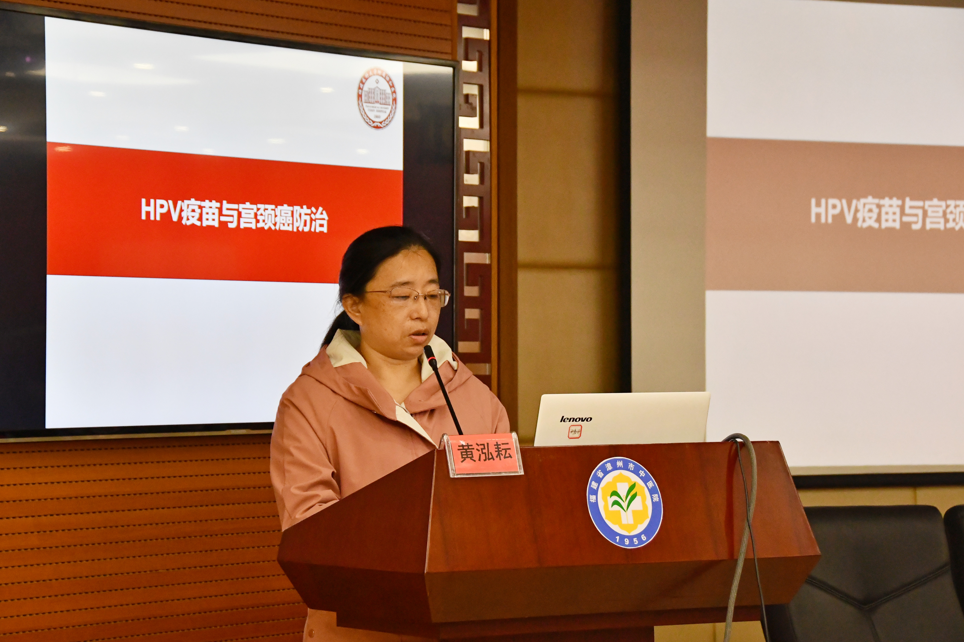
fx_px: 3026
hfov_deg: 18.1
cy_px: 319
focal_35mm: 113
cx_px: 481
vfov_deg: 12.1
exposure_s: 1/160
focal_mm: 75
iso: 3200
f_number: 7.1
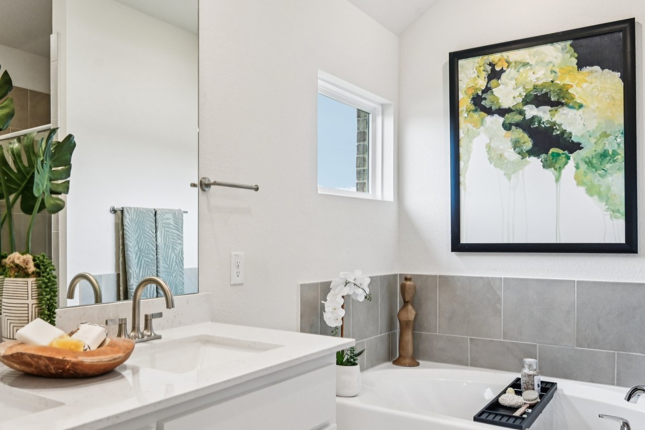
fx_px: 573
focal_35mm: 32
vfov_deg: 41.1
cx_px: 224
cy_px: 231
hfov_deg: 57.7
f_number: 8
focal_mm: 19
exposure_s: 1/60
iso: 400
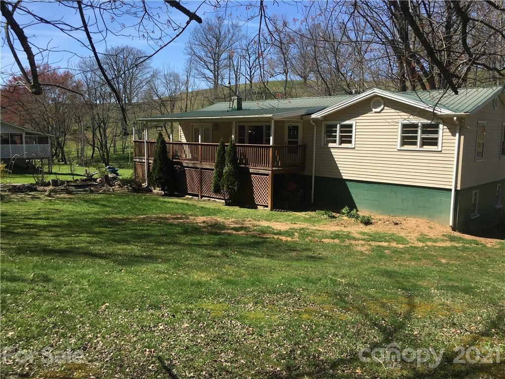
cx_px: 252
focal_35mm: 29
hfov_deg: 61.7
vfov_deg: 48.2
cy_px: 190
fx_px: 423
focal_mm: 4.15
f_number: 2.2
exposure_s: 1/1183
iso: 25
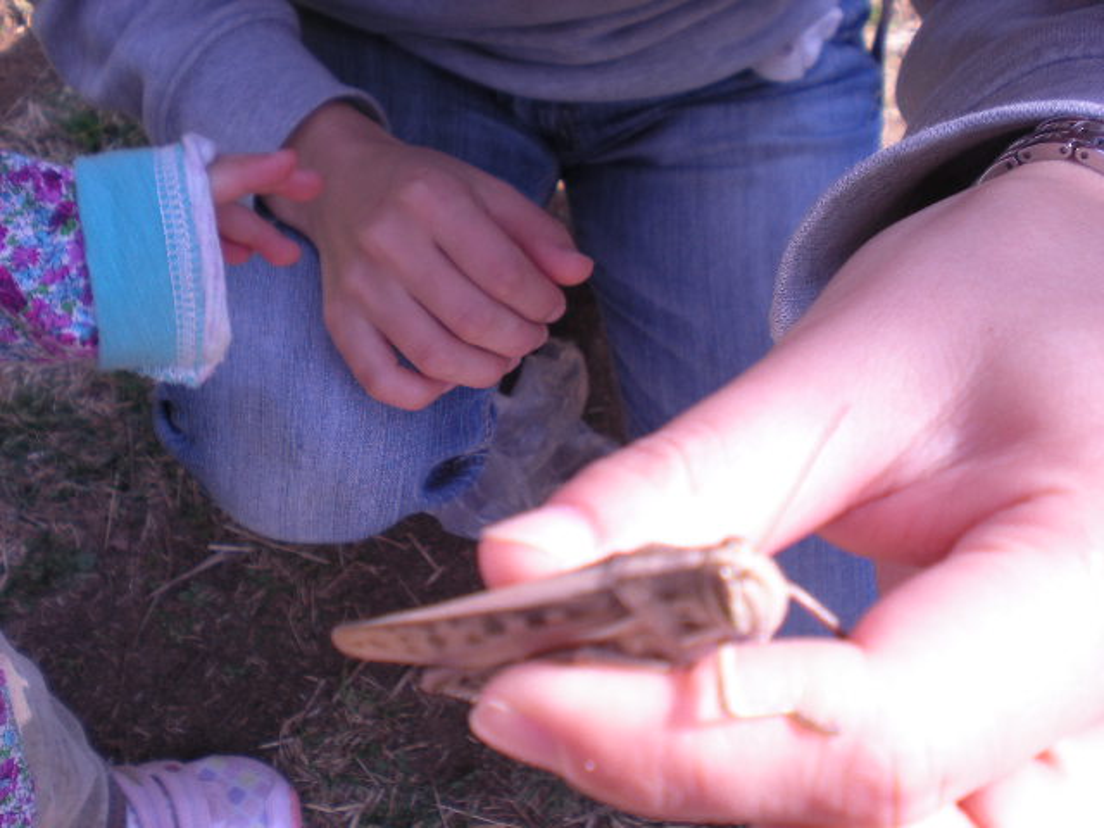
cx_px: 552
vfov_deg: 37.7
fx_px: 1212
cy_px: 414
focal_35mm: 38
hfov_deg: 49.0
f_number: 3.1
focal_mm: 6.3
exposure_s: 1/206
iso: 64
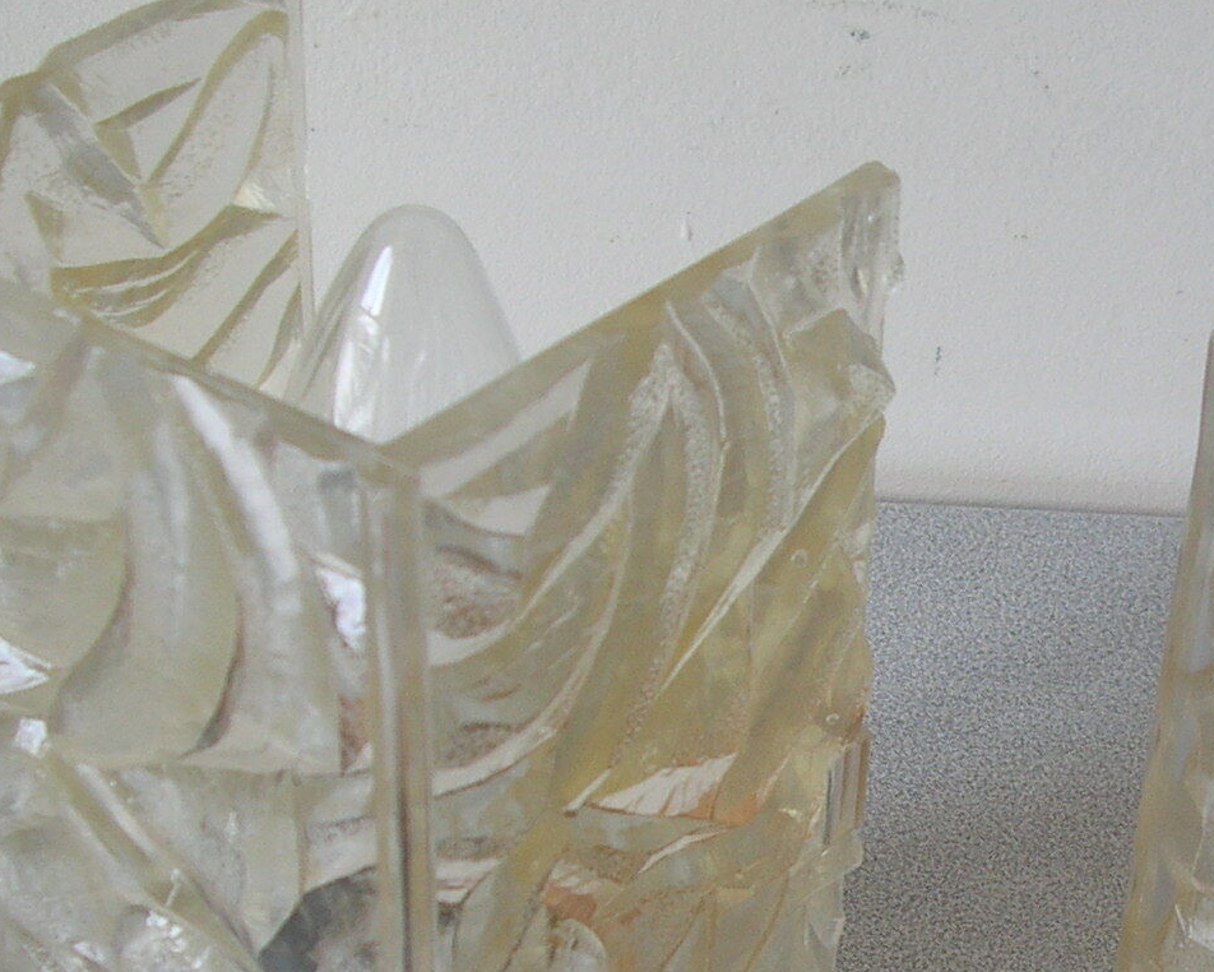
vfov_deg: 18.6
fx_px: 2947
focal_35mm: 82
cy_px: 708
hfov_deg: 22.9
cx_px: 1016
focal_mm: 5.8
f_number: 2.8
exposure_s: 1/41.3
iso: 50
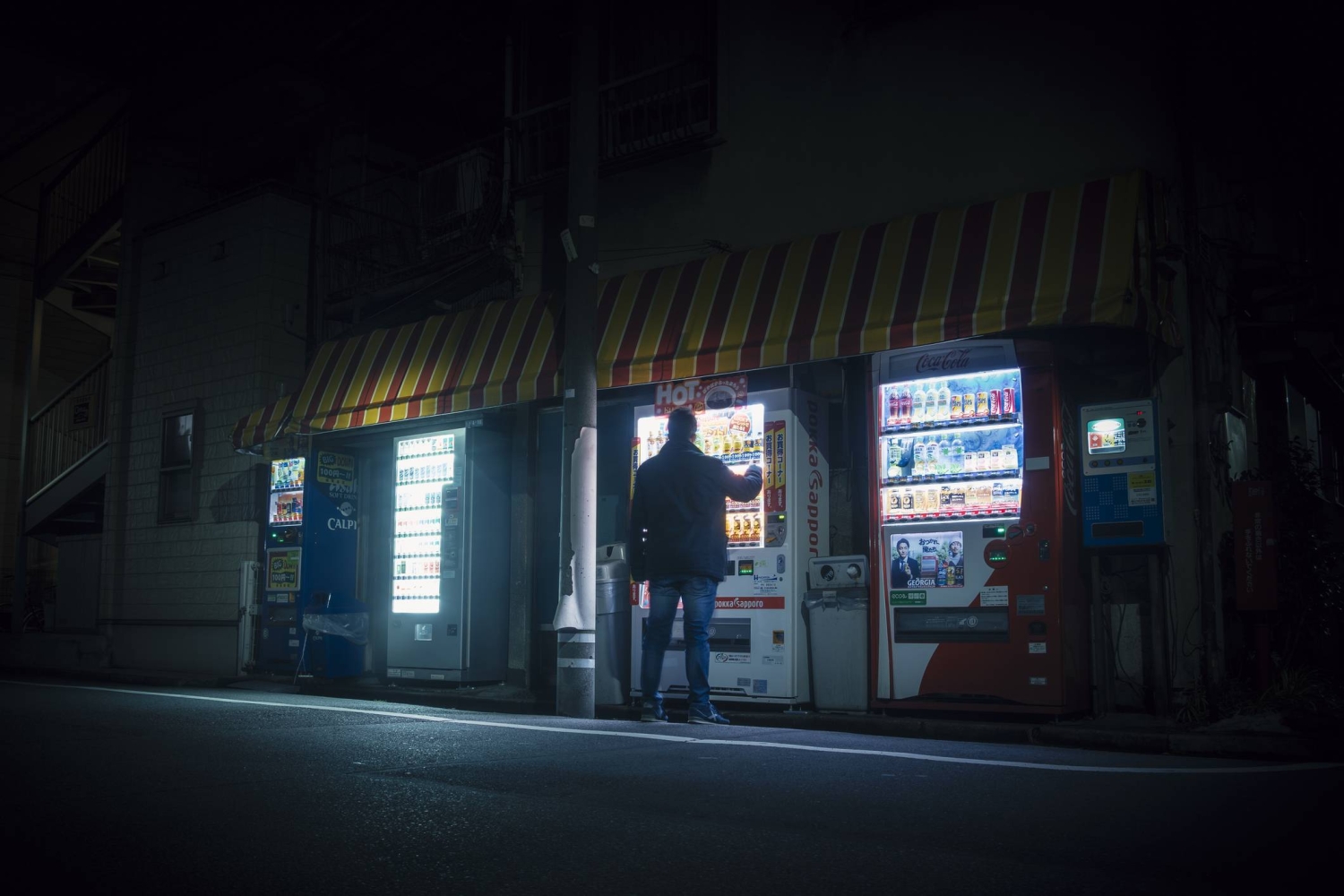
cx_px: 672
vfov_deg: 41.7
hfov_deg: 59.5
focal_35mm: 32
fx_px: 1176
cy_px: 448
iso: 100
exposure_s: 1
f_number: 8
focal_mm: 21
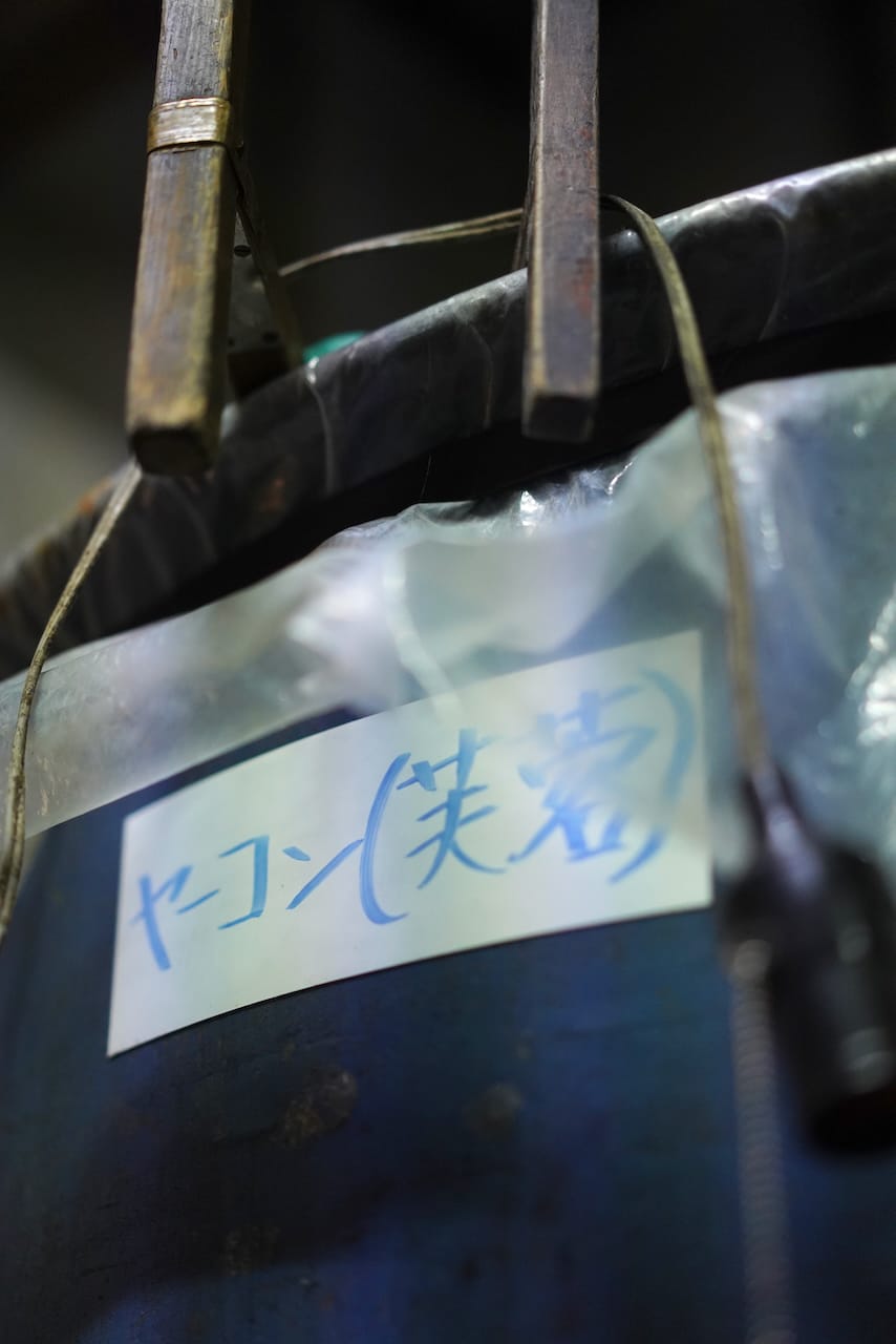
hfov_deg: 24.6
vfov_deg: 36.2
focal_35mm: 55
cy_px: 672
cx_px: 448
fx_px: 2052
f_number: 1.8
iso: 2500
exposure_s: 1/160
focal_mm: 55
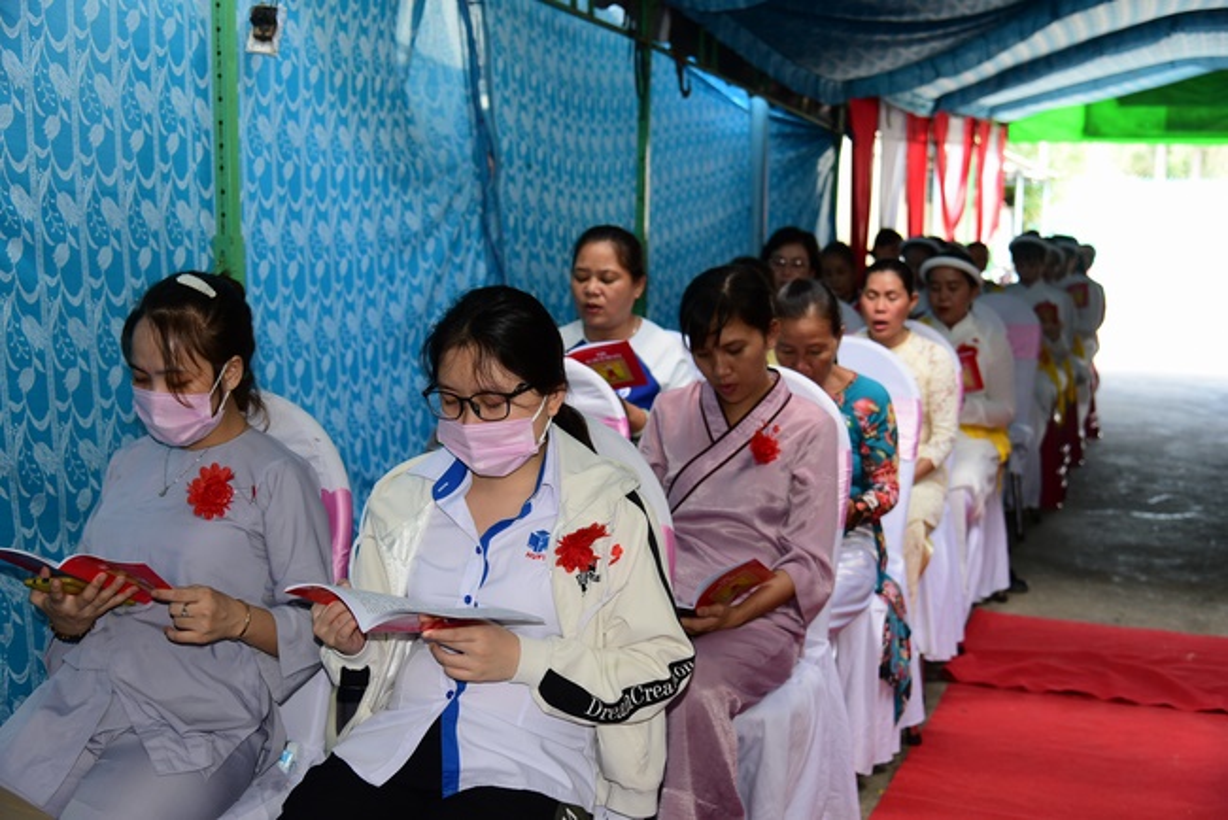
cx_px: 614
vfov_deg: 33.4
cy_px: 410
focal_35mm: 40
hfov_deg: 48.4
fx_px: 1365
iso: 320
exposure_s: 1/60
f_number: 4
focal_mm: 40
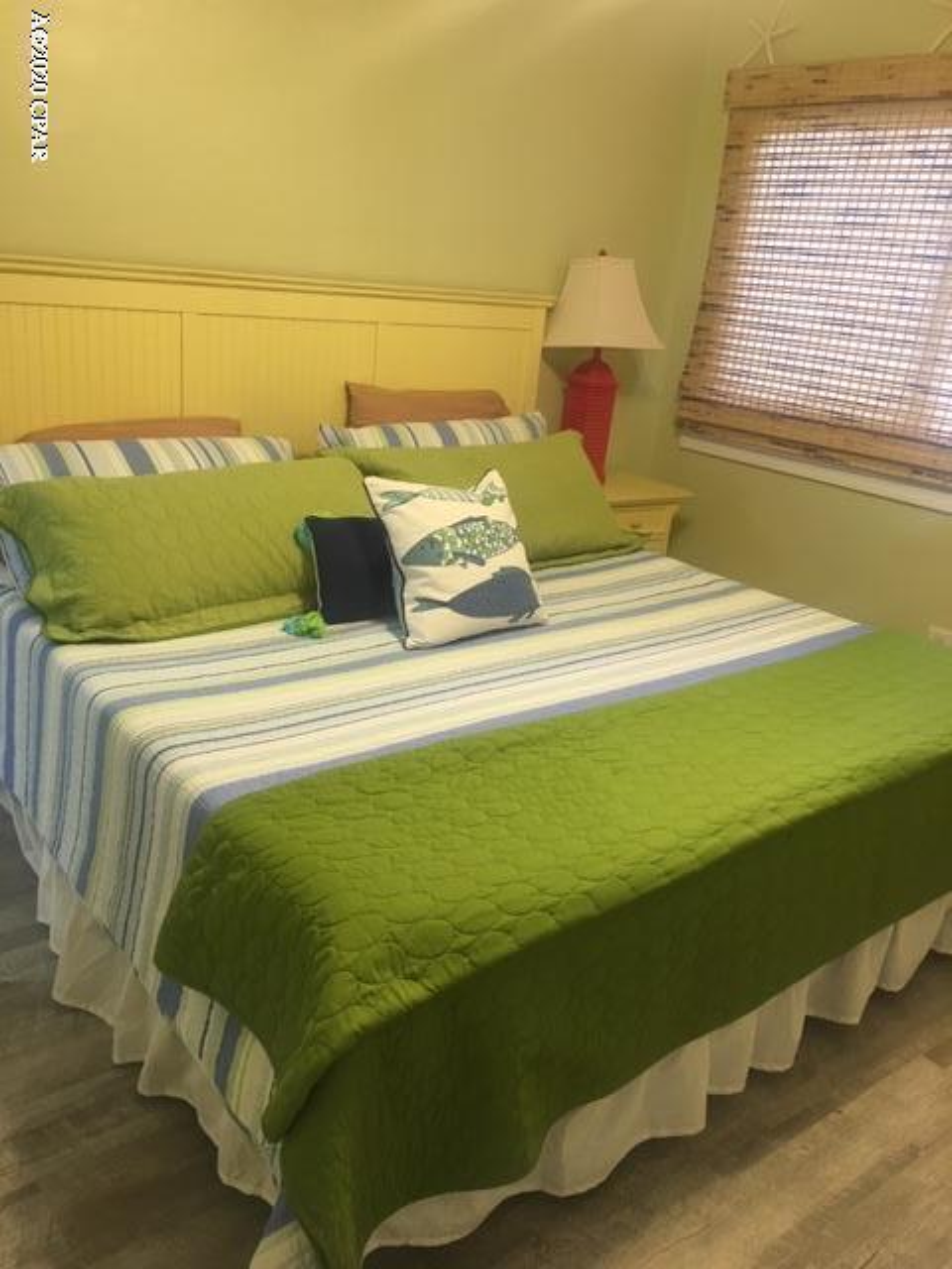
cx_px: 476
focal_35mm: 29
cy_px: 634
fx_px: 1063
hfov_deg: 48.2
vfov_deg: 61.7
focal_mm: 4.15
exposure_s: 1/30
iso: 80
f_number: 2.2
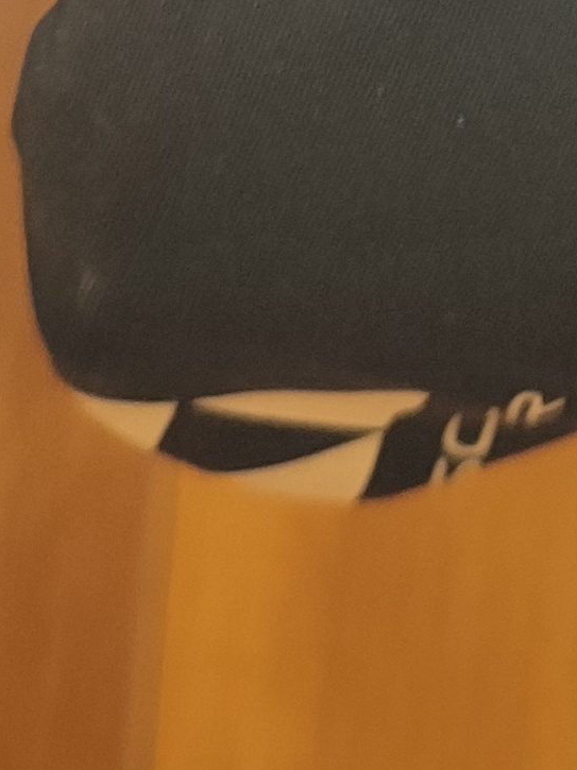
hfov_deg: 10.5
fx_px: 3070
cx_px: 793
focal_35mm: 138
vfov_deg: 12.7
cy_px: -730
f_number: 1.9
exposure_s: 1/33
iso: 70
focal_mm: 6.04
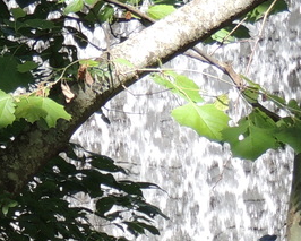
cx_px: -17
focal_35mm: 423
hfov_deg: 4.6
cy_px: 318
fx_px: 3770
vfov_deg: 3.7
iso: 100
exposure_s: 1/200
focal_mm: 16
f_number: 4.1
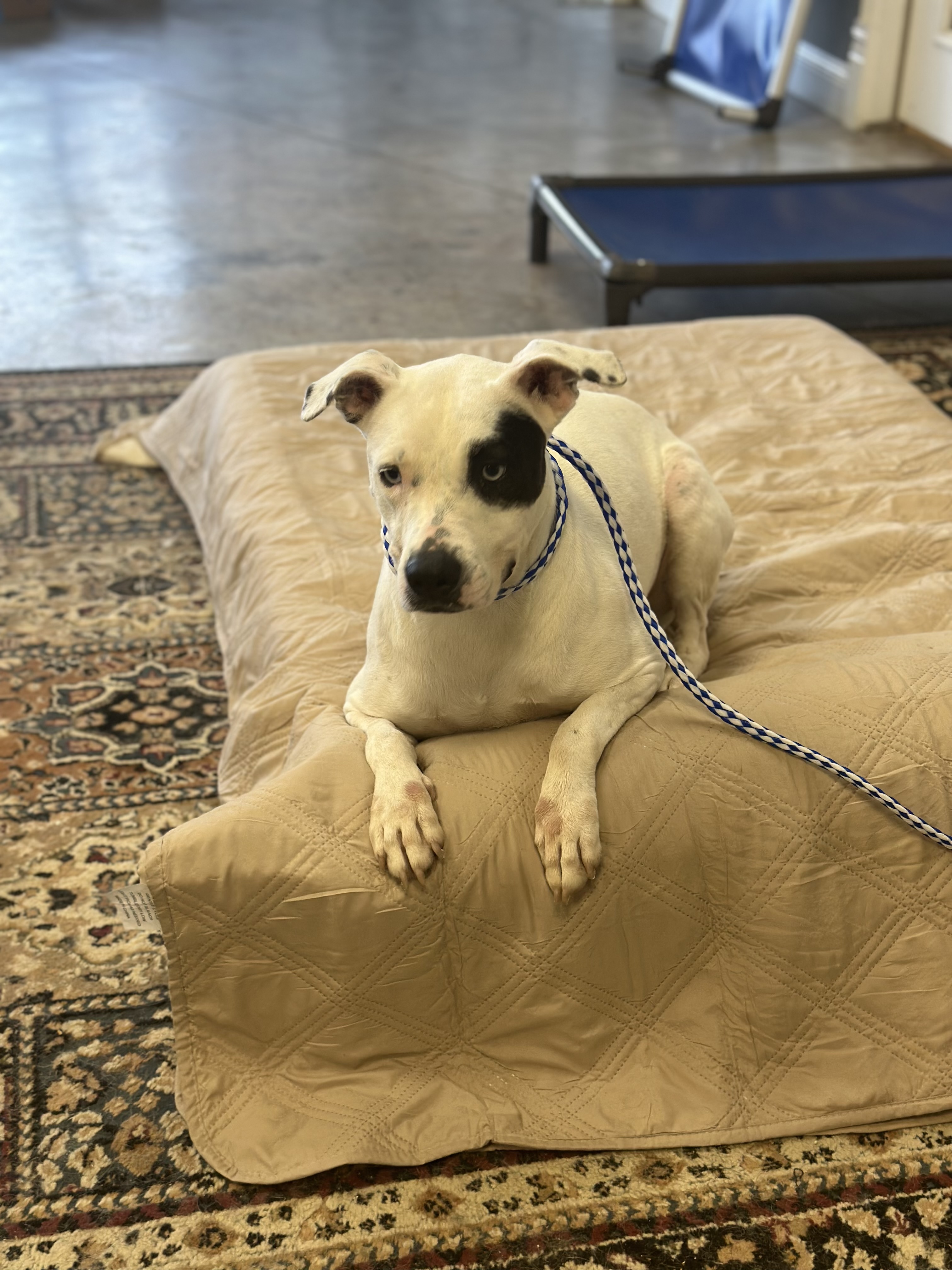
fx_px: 1760
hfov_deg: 30.3
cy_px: 635
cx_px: 476
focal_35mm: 48
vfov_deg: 39.7
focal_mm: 6.86
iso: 125
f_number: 1.78
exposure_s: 1/60
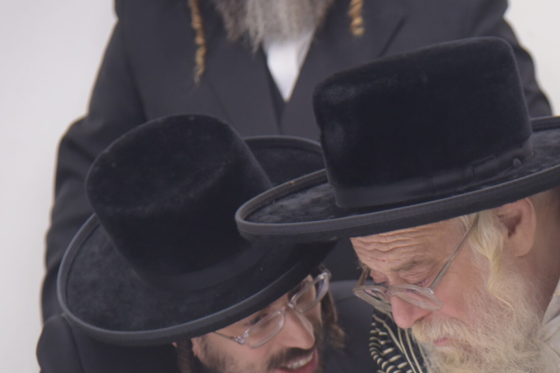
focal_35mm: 191
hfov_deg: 10.7
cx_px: 462
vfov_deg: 7.2
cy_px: 349
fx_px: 2971
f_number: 4.5
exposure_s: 1/160
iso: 2000
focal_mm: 98
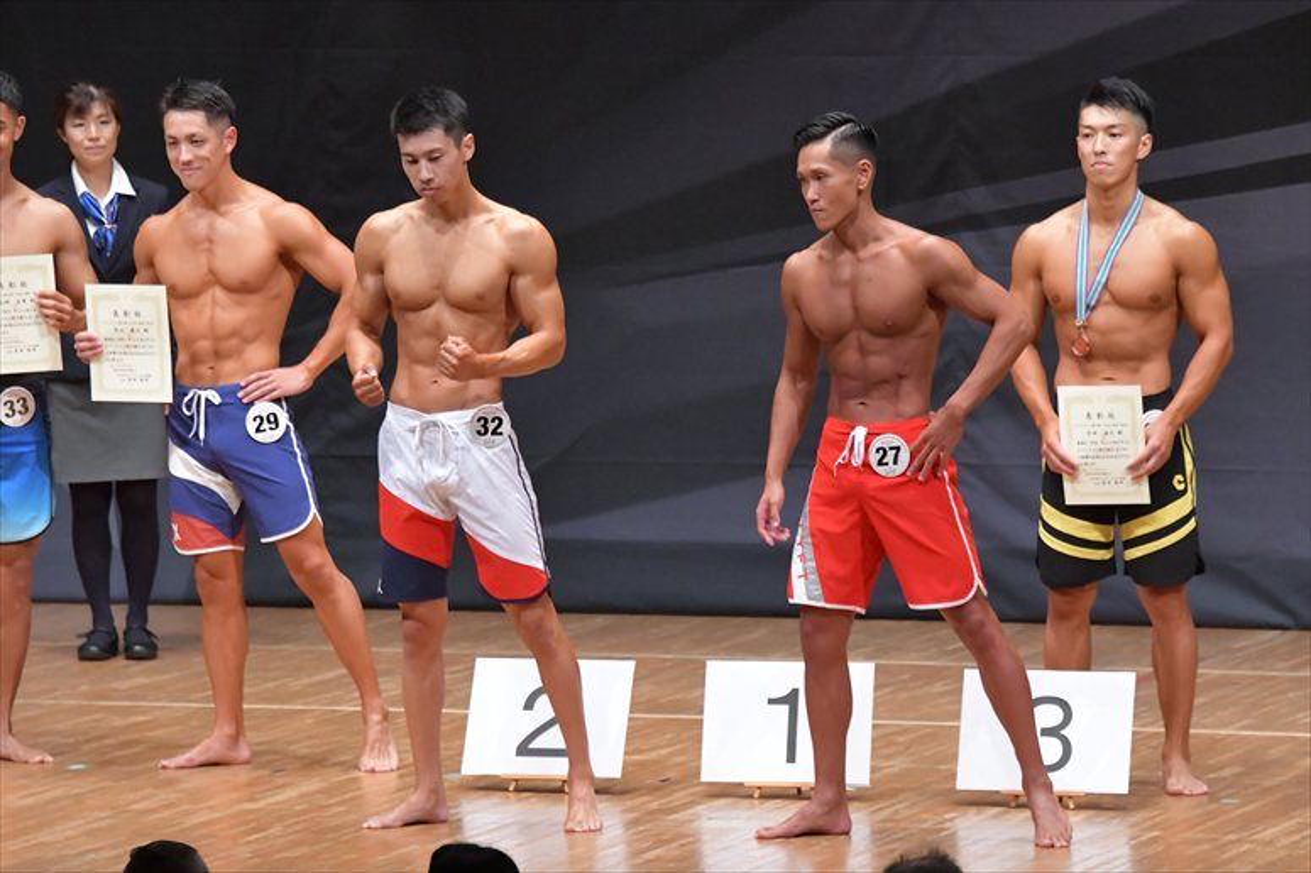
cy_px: 436
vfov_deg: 5.1
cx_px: 656
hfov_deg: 7.6
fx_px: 9828
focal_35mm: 270
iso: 8000
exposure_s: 1/400
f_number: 5.6
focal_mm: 180
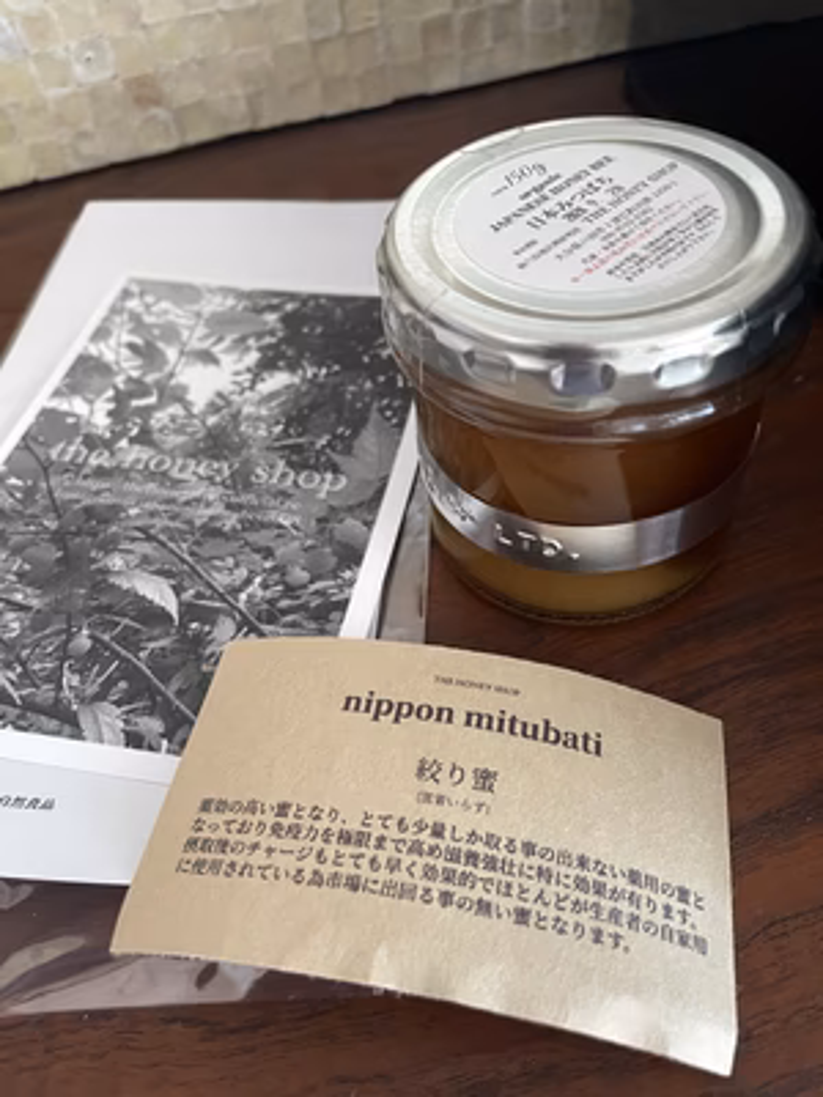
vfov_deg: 67.3
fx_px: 824
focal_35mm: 26
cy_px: 548
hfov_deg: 53.1
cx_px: 412
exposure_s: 1/25
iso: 800
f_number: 1.6
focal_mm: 4.2
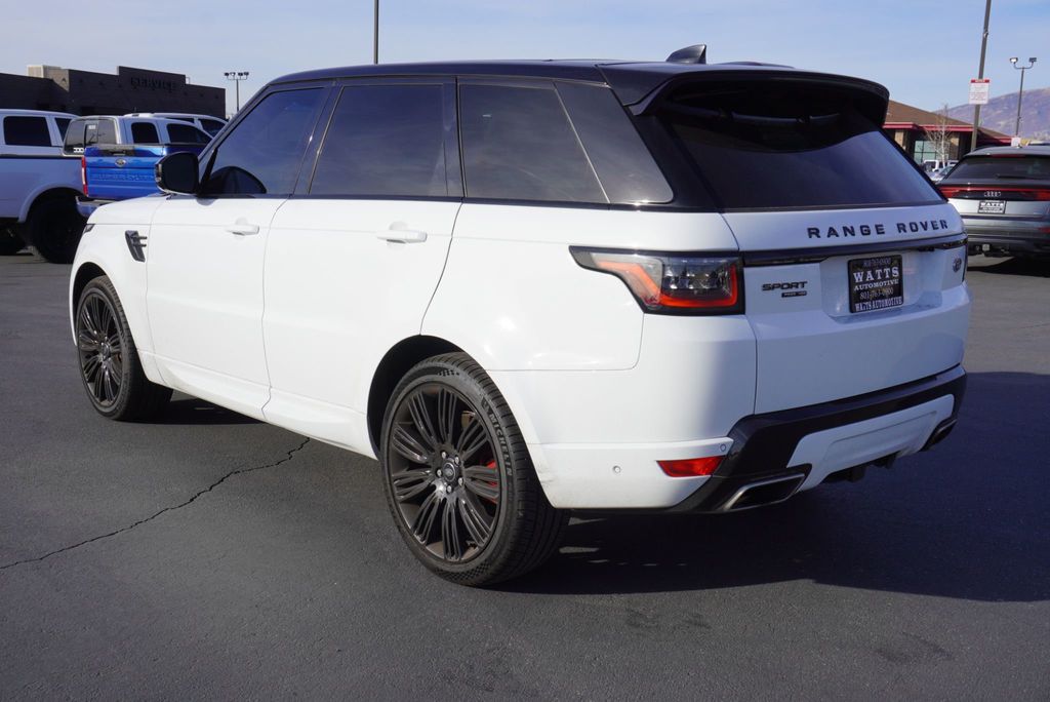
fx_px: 1051
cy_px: 351
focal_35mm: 36
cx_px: 525
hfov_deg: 53.1
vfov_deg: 36.9
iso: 100
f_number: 11
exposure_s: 1/160
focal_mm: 24
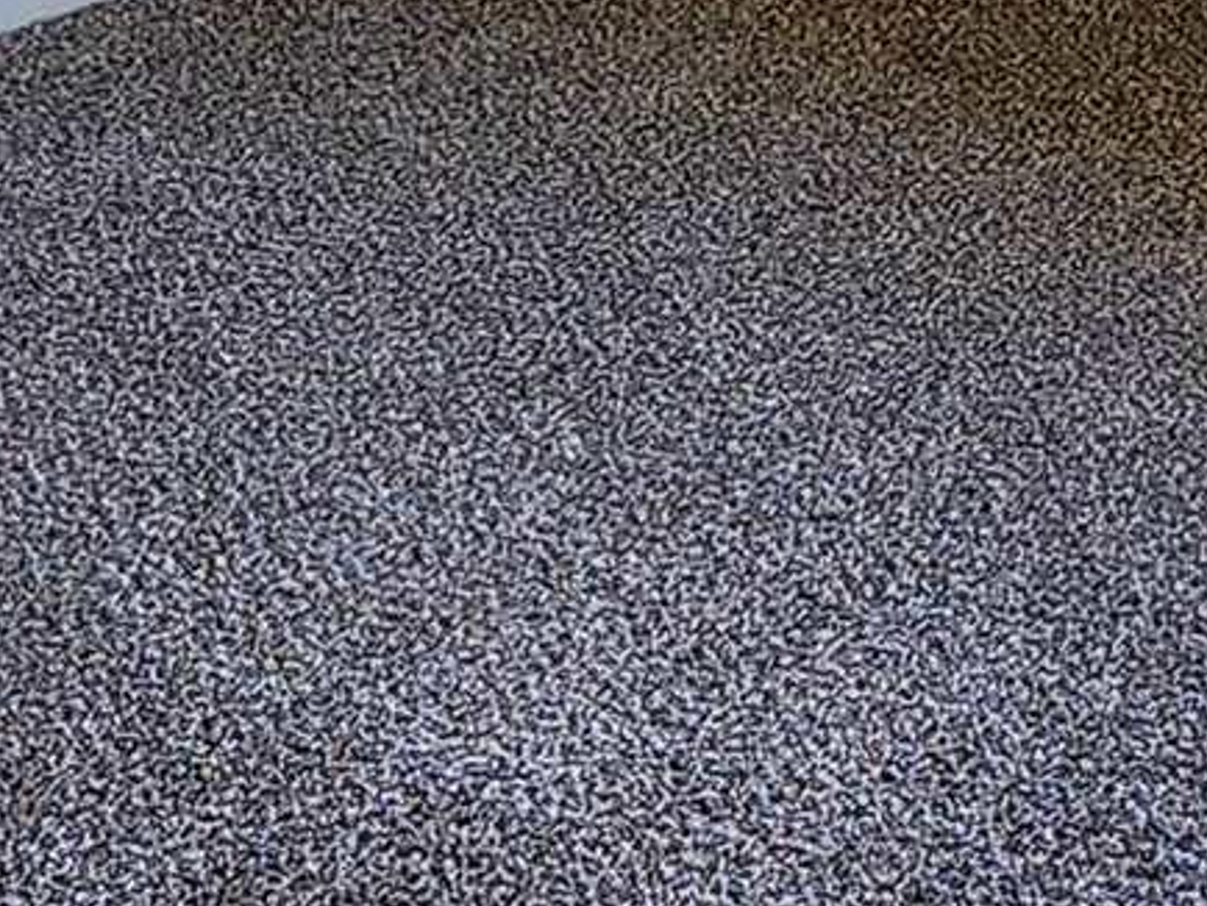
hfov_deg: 21.2
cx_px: 776
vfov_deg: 14.1
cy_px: -775
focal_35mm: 92
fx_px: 3210
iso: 125
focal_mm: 2.2
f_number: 2.2
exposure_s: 1/60
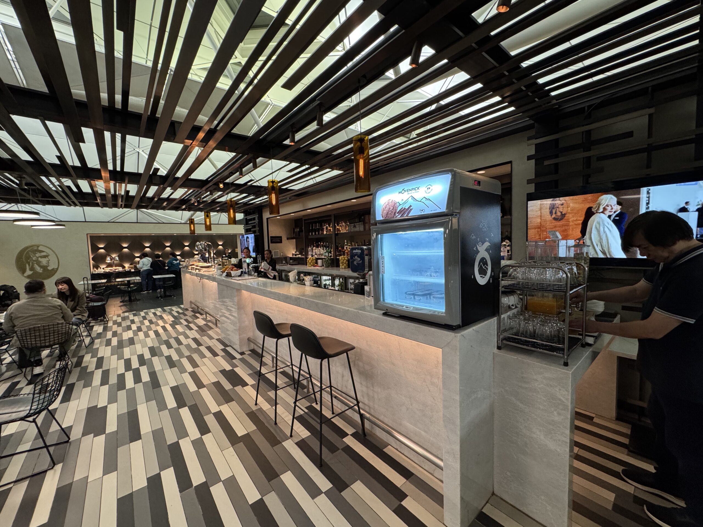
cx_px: 352
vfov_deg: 85.7
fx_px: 284
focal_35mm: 14
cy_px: 264
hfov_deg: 102.1
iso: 320
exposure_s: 1/48
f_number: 2.2
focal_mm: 2.22
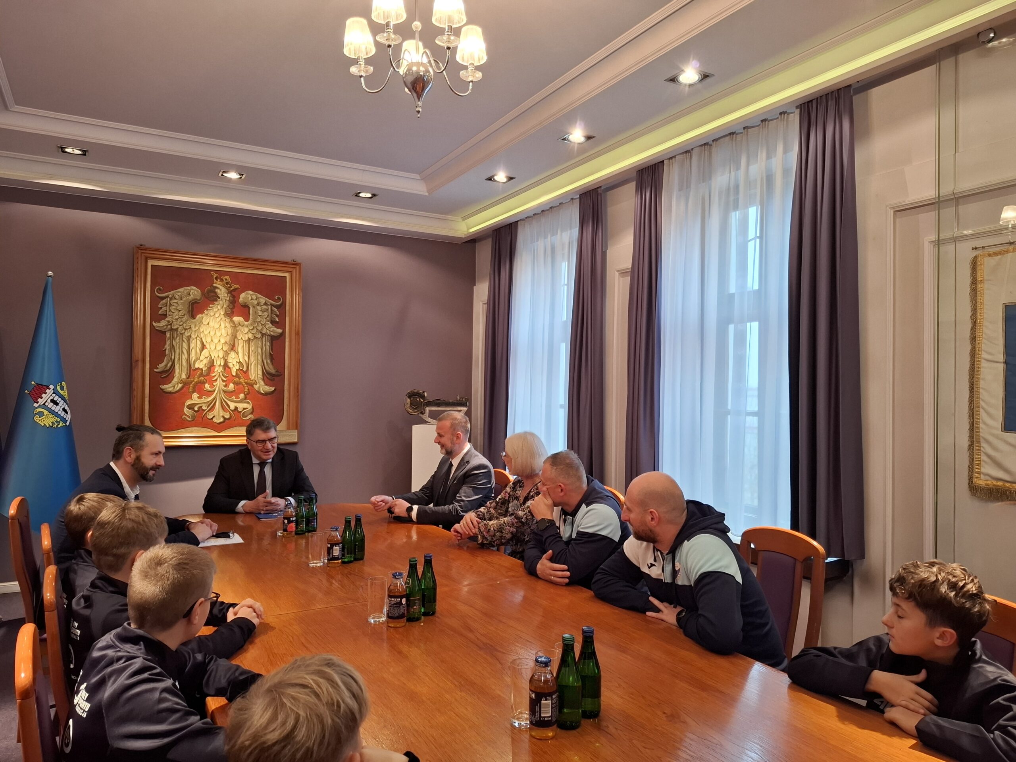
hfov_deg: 73.9
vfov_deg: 58.9
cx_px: 508
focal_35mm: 23
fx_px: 675
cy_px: 381
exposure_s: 1/40
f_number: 1.8
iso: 250
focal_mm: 5.54
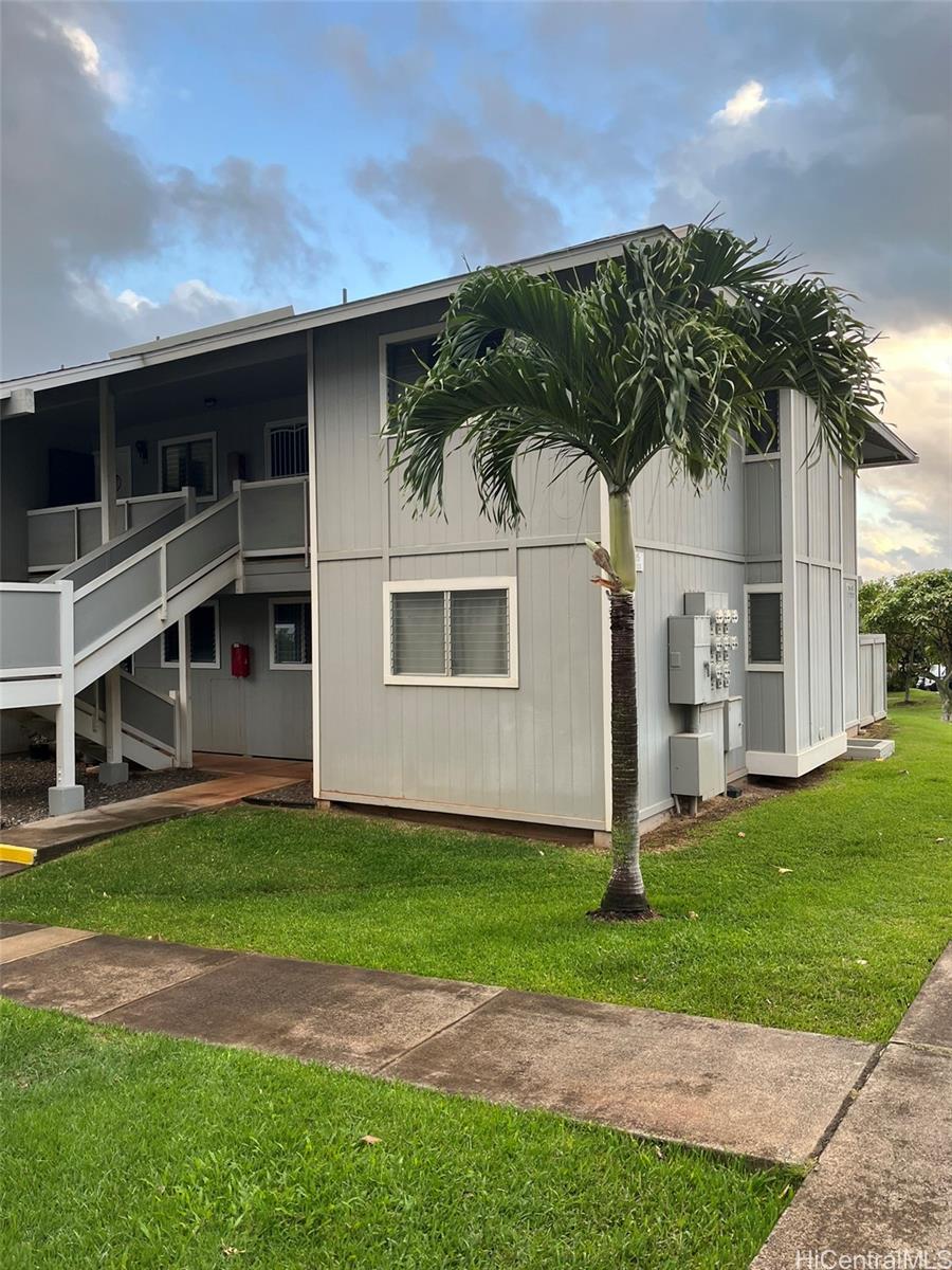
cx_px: 476
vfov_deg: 67.3
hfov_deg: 53.1
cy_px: 635
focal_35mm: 26
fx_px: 953
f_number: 1.6
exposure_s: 1/126
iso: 32
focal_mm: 5.1
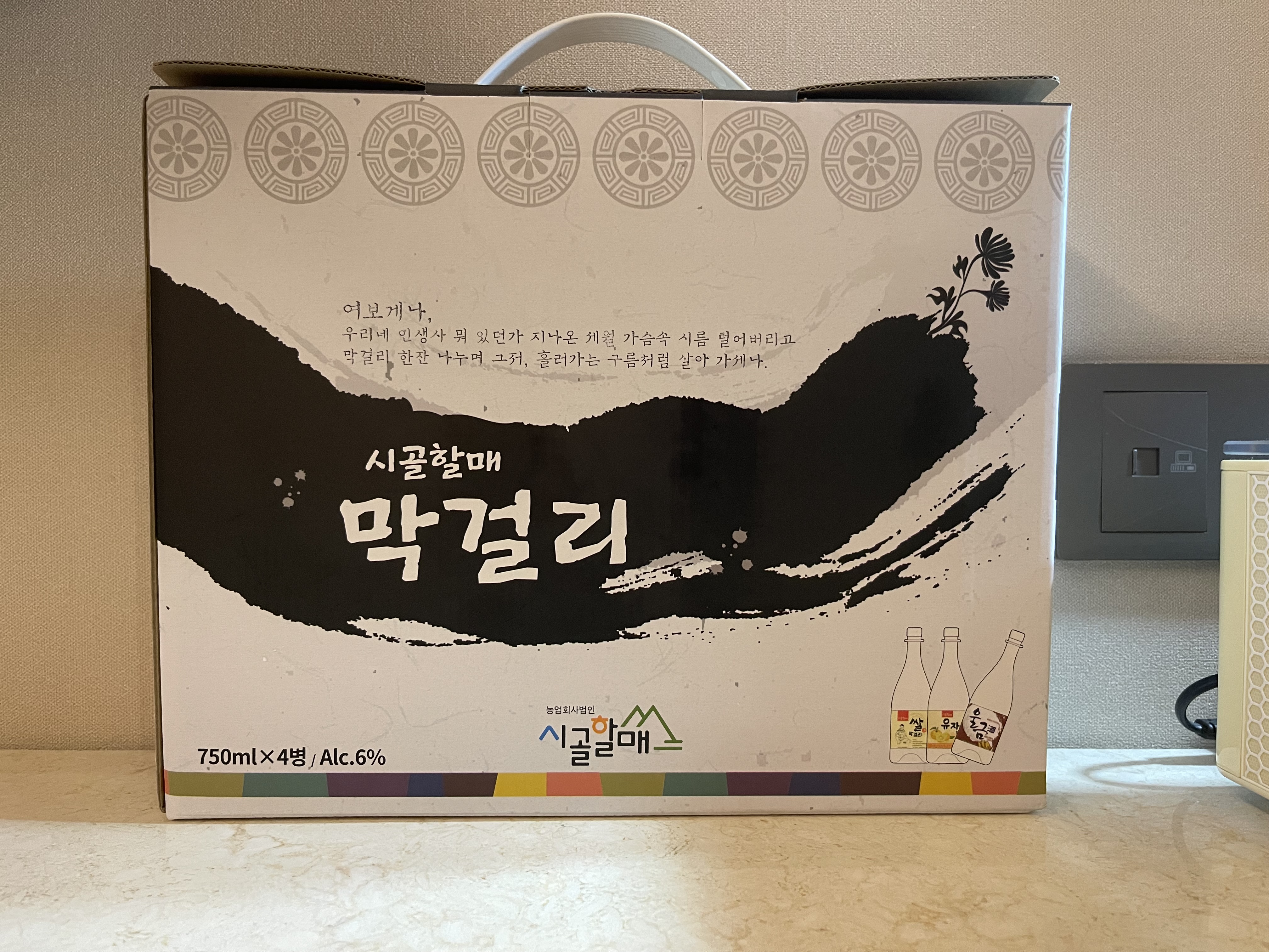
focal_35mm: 25
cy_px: 476
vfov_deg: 54.9
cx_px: 634
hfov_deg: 69.4
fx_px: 916
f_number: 1.6
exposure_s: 1/60
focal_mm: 5.1
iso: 500
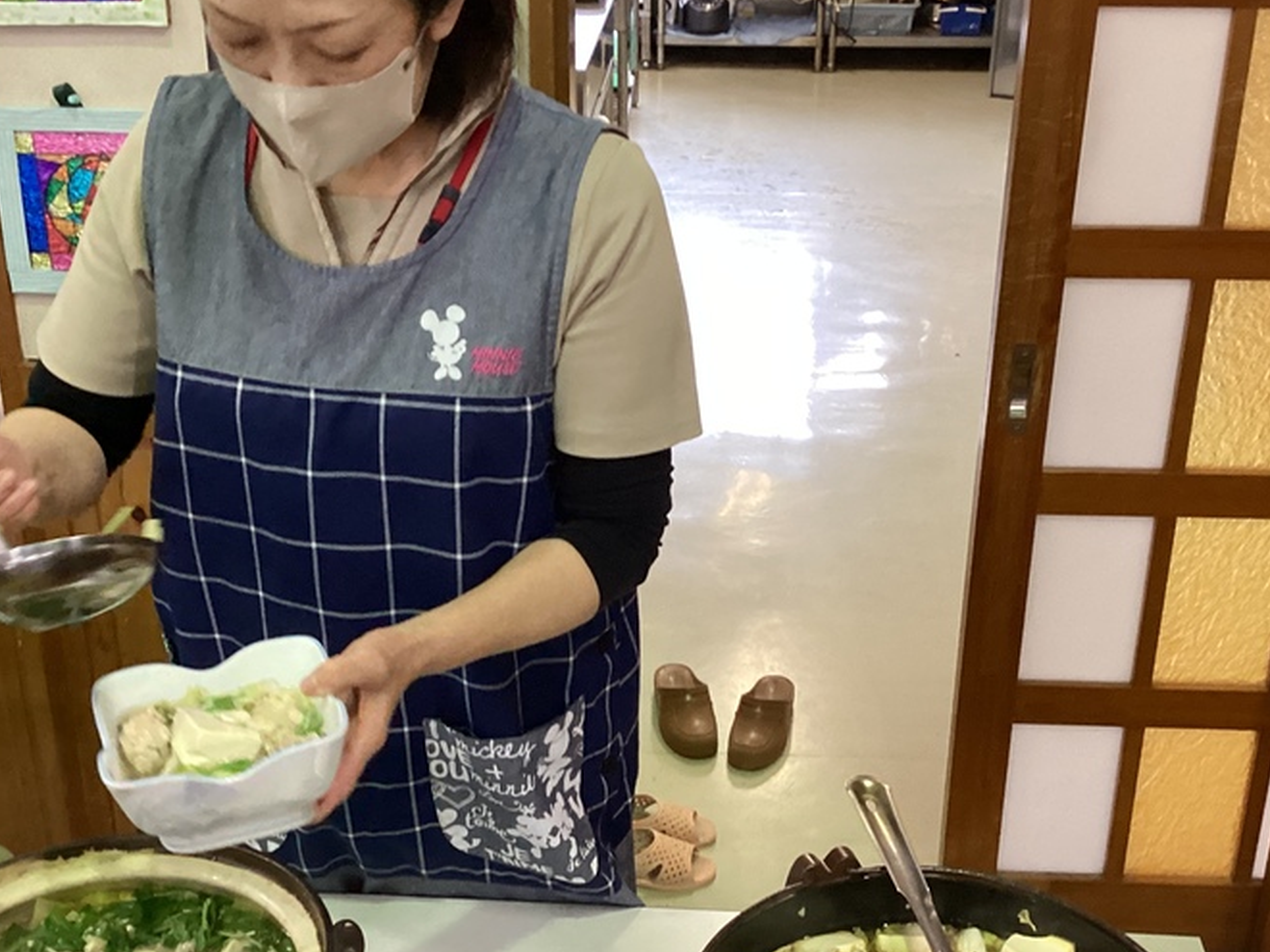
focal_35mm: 47
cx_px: 664
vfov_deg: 30.9
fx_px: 1724
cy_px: 494
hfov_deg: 40.4
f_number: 2.4
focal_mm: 3.3
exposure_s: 1/60
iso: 400
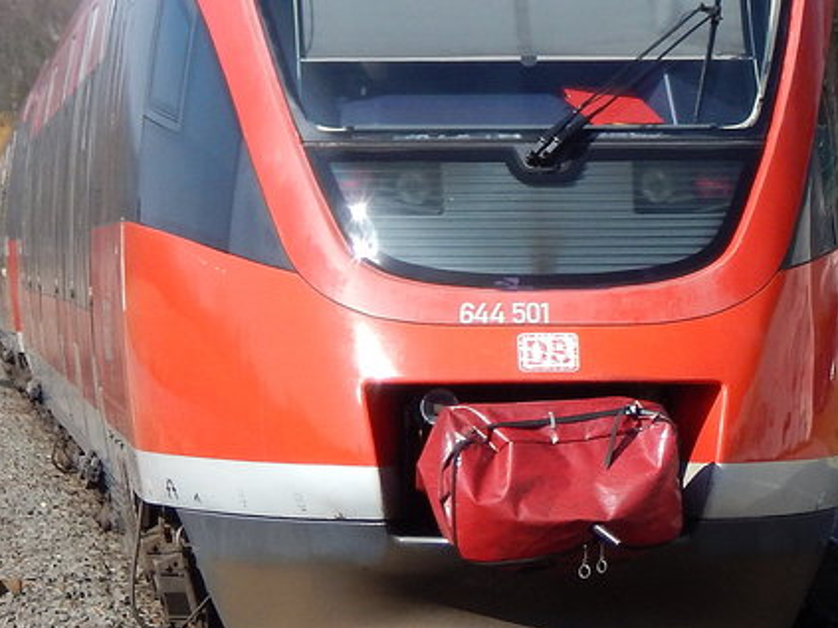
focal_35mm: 369
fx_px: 8930
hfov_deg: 5.4
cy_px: 115
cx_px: 580
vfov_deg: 4.0
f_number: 4.8
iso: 125
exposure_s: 1/800
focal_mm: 23.4
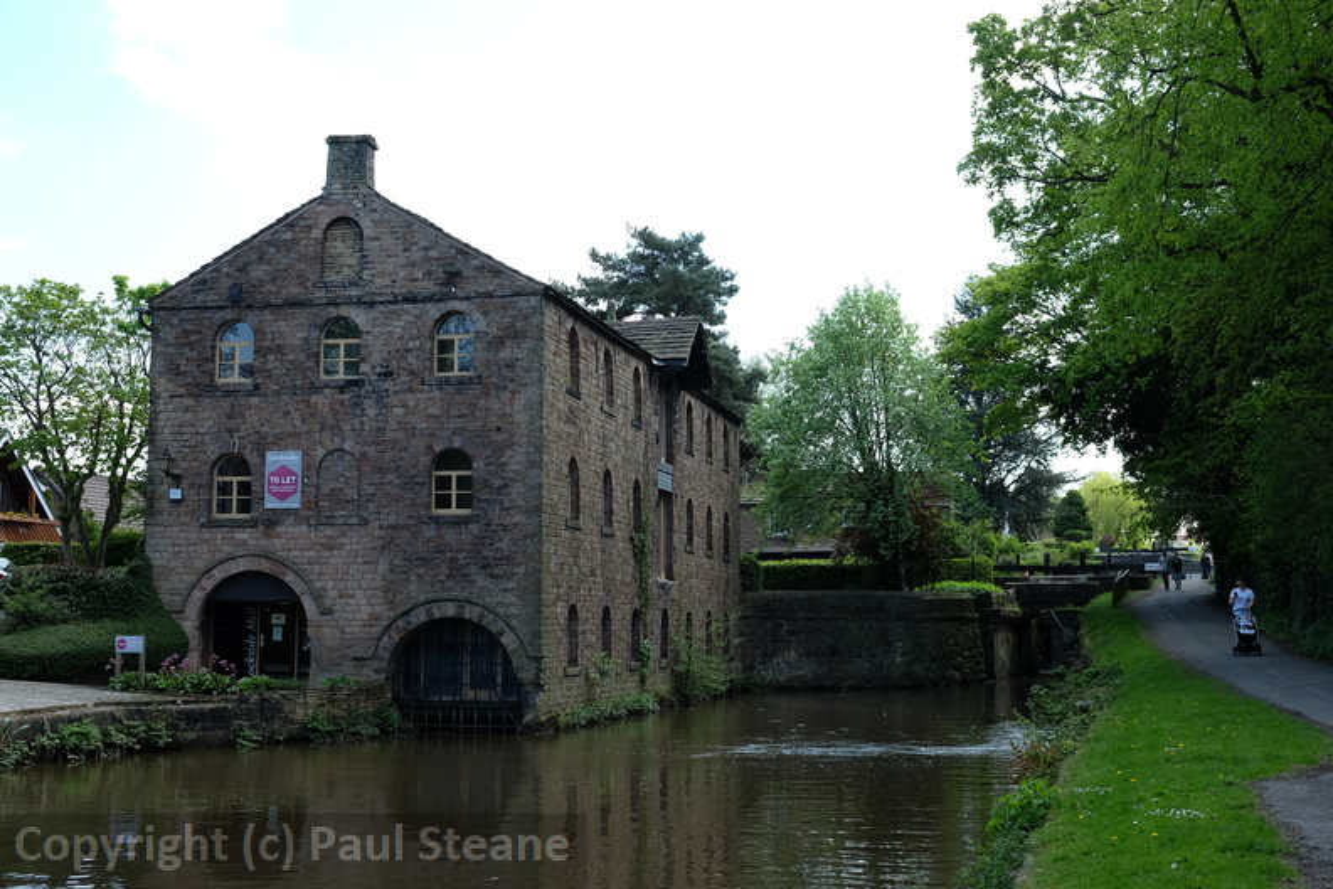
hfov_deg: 41.9
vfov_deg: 28.6
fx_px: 1740
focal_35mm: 47
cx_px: 666
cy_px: 444
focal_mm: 31.5
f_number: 5.6
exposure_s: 1/200
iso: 200
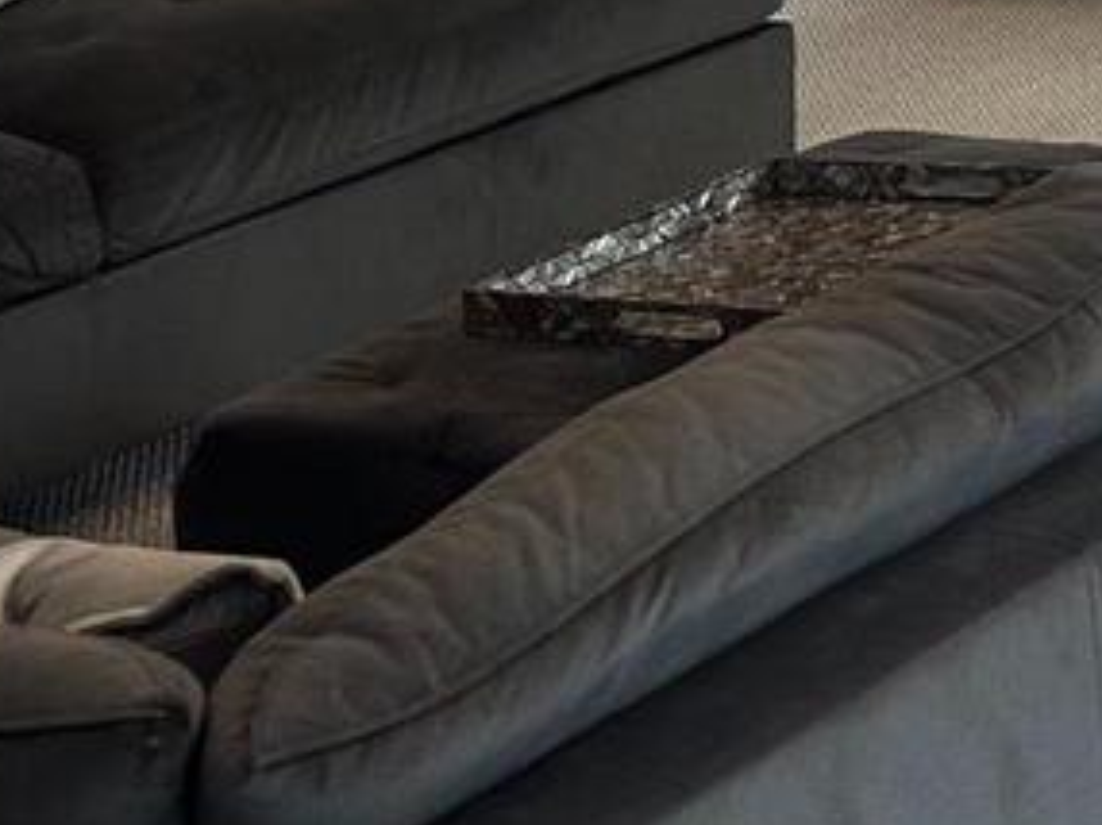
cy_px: -806
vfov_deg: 11.1
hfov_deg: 14.7
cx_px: 1853
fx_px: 3849
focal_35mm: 121
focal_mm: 6.86
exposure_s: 1/60
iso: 125
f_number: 1.78
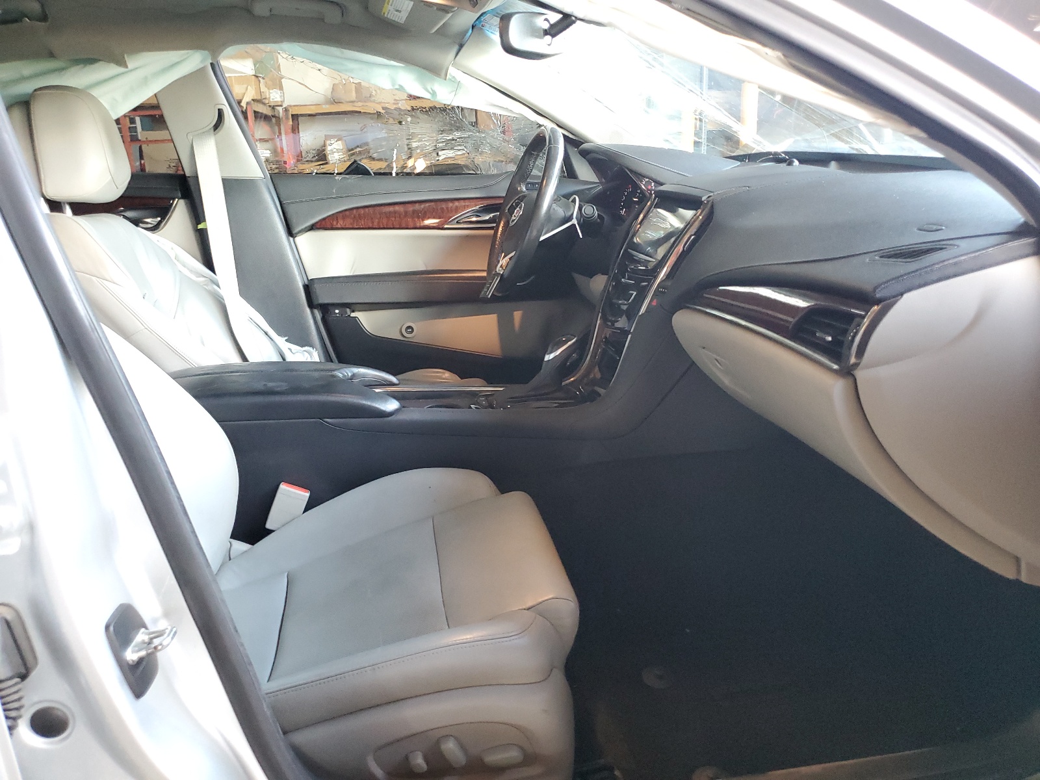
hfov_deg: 67.3
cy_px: 390
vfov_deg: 53.1
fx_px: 781
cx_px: 520
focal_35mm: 26
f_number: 1.5
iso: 382
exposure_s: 1/60.2
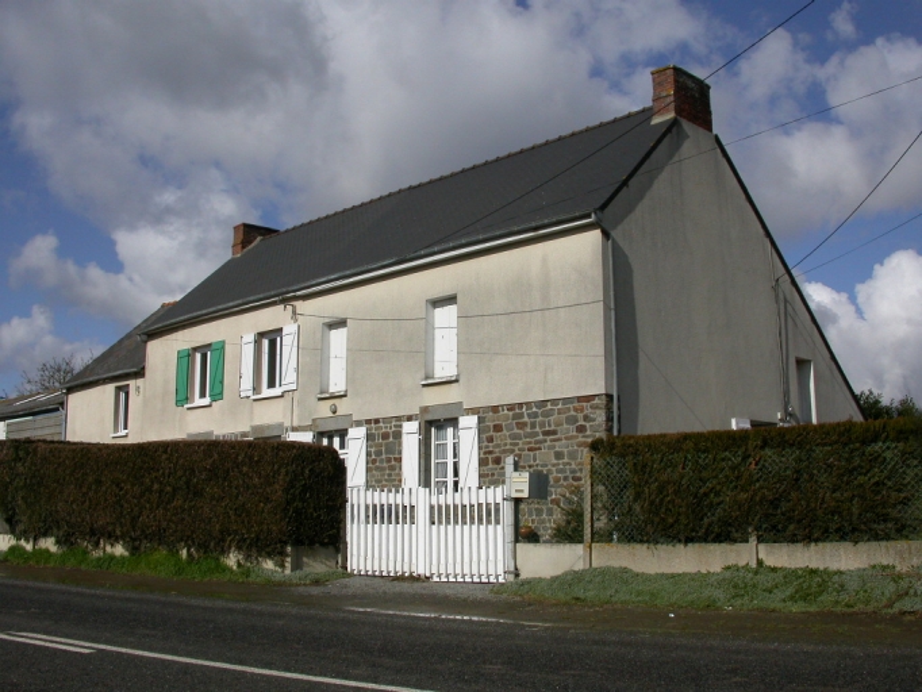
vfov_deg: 37.7
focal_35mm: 38
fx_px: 1012
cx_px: 461
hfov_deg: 49.0
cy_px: 346
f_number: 7.5
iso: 100
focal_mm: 7.85
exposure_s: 1/882
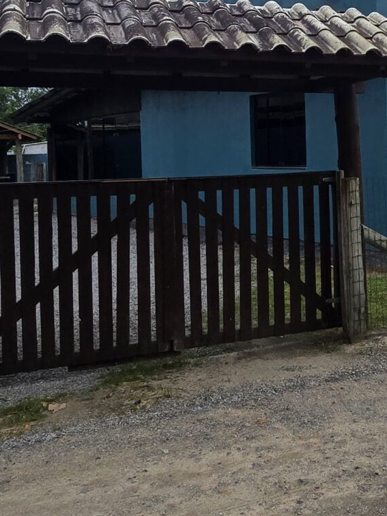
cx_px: 392
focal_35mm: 44
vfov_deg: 42.6
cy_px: 187
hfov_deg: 30.4
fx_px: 656
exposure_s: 1/3026
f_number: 2.2
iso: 50
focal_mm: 2.2
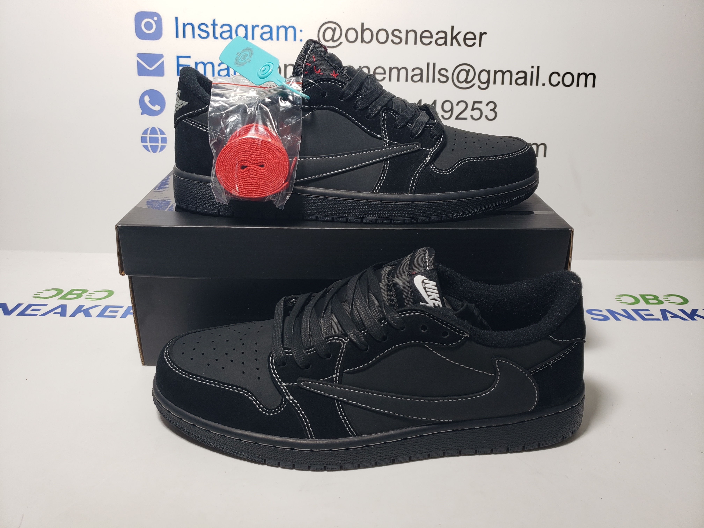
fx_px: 529
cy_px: 264
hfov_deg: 67.3
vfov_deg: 53.1
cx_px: 352
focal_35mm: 26
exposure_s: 1/291
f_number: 1.5
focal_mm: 4.3
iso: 50
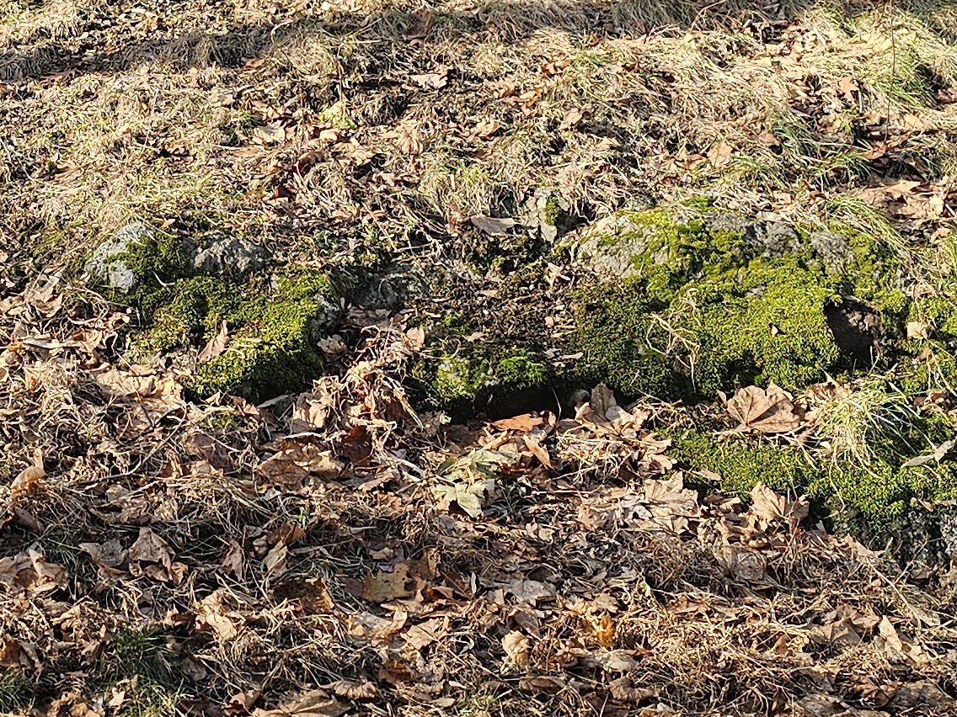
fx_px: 2239
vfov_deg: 17.9
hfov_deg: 23.8
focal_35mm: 81
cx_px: 205
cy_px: 47
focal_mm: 6.3
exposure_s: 1/120
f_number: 1.7
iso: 12
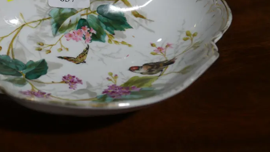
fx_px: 422
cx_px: 69
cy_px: 16
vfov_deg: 20.0
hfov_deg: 34.7
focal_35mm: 59
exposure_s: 1/125
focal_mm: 18
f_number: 4
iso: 200
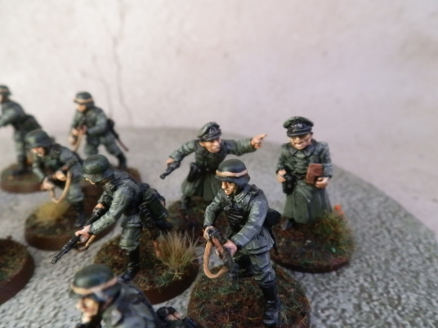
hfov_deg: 63.4
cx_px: 219
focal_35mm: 28
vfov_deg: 49.7
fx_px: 354
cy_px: 164
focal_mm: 5
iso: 400
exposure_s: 1/80
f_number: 3.1
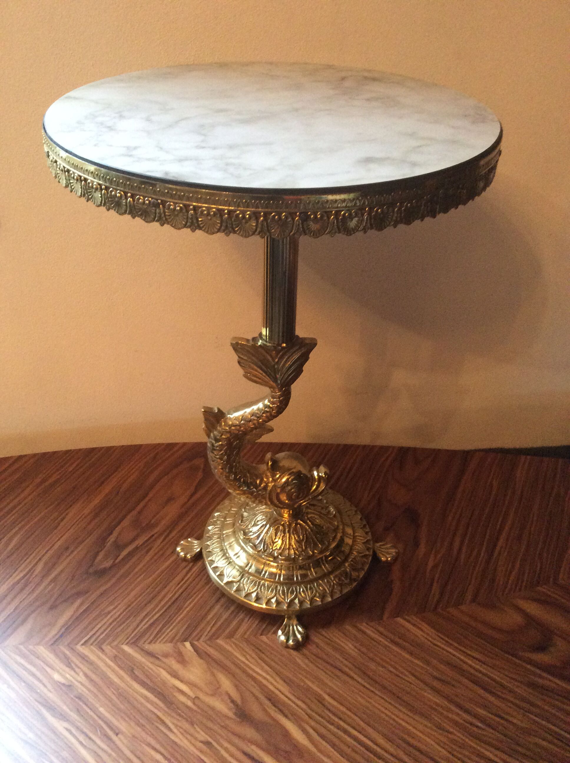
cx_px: 285
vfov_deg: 56.9
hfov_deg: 44.1
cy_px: 382
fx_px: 704
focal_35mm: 32
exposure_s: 1/25
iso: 250
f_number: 2.4
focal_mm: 3.3
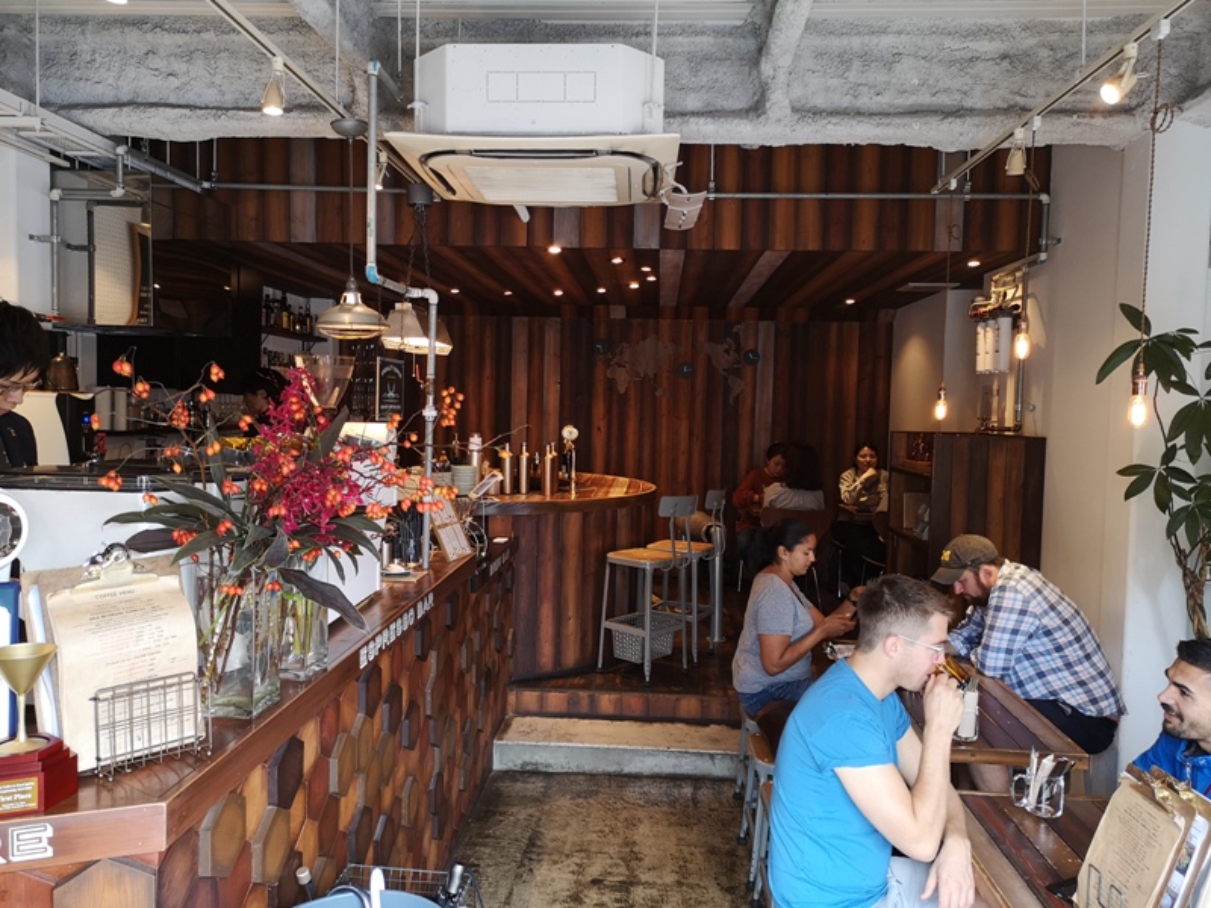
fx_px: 945
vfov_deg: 51.4
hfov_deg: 65.3
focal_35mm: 27
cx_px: 606
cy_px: 454
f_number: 1.8
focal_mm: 3.95
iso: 160
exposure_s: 1/50
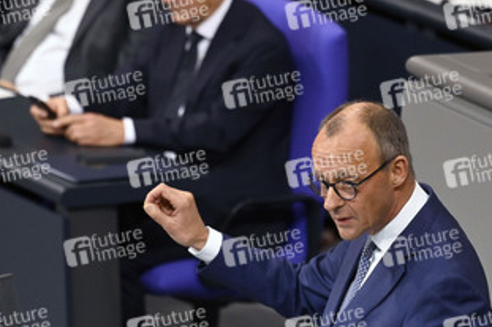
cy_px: 130
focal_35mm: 522
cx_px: 284
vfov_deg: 2.6
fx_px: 7130
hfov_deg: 4.0
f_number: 5.6
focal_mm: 360
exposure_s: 1/400
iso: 10000
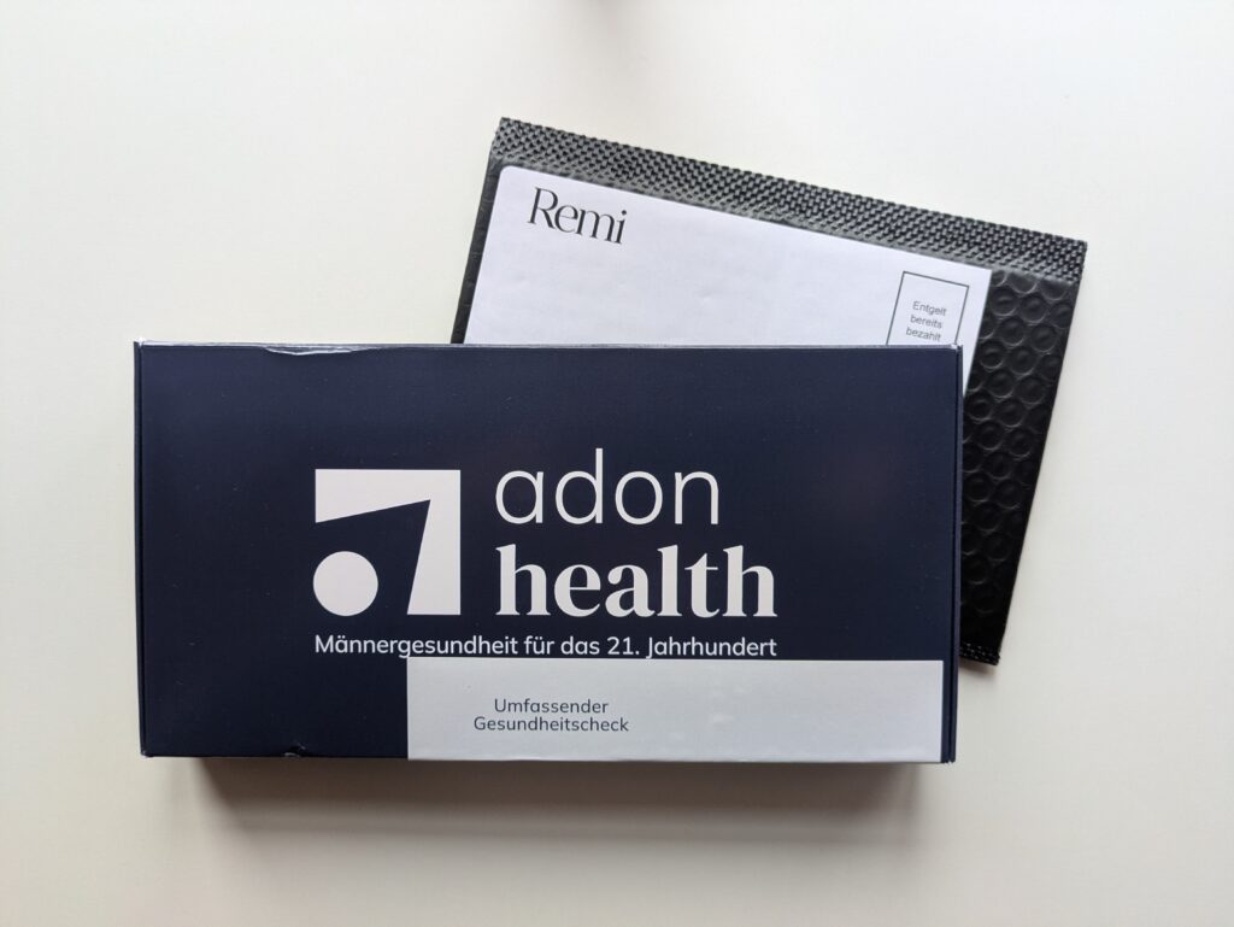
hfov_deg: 69.4
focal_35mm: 25
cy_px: 464
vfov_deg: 54.9
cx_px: 617
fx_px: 892
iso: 322
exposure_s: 1/50
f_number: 1.89
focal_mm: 5.43
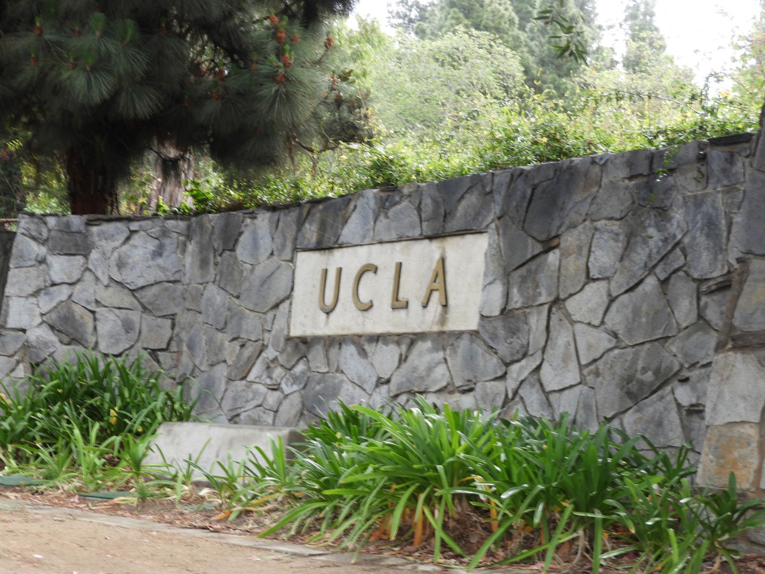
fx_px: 1768
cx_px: 382
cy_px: 287
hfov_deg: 24.4
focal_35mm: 80
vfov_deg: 18.4
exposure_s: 1/60
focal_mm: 14.3
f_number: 4.5
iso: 140
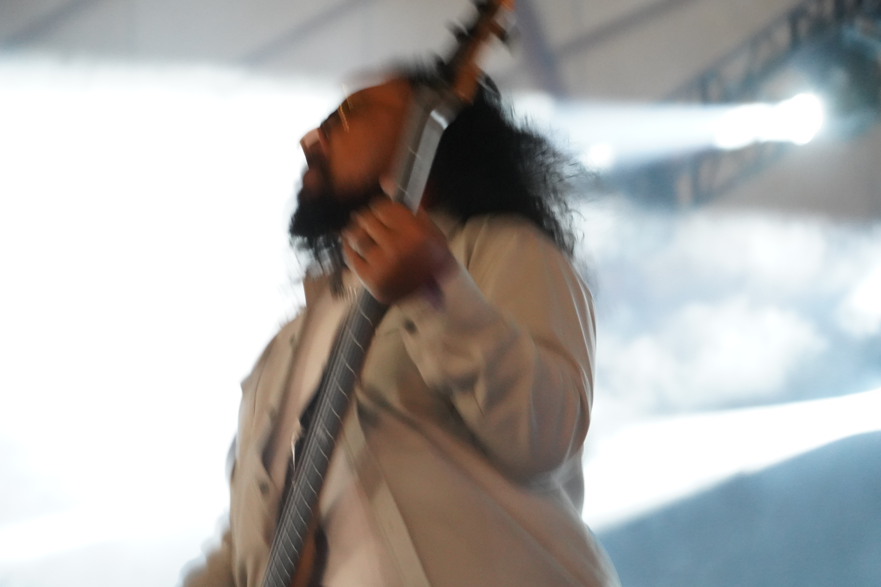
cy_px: 294
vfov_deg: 13.0
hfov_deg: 19.5
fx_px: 2569
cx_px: 440
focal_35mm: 105
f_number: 4
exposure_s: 1/15
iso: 12800
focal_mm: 105
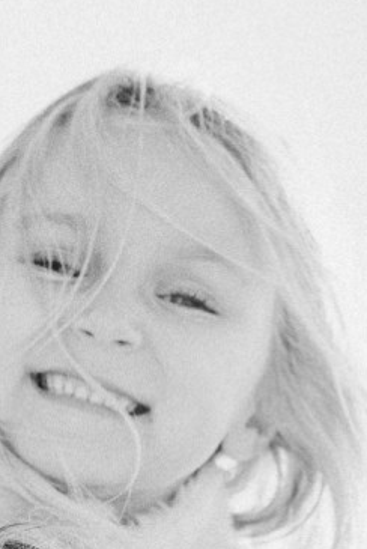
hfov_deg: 6.6
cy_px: 587
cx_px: -284
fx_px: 3129
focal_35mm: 205
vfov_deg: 9.9
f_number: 2.8
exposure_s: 1/1250
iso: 64
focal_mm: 50
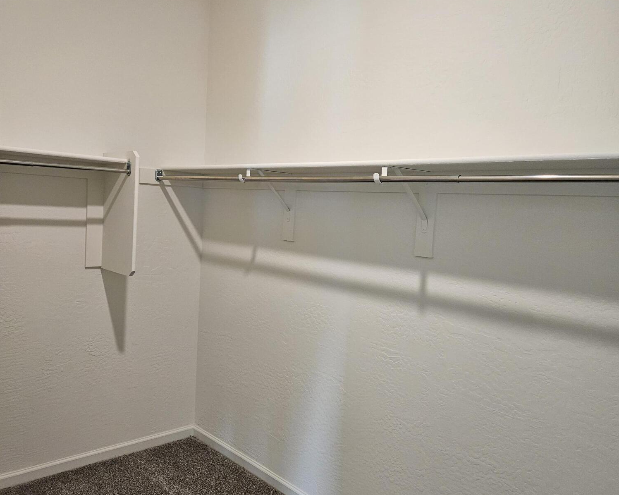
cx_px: 309
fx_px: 549
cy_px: 269
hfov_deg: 58.8
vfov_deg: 48.4
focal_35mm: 30
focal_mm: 5.4
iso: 400
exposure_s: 1/120
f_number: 1.8
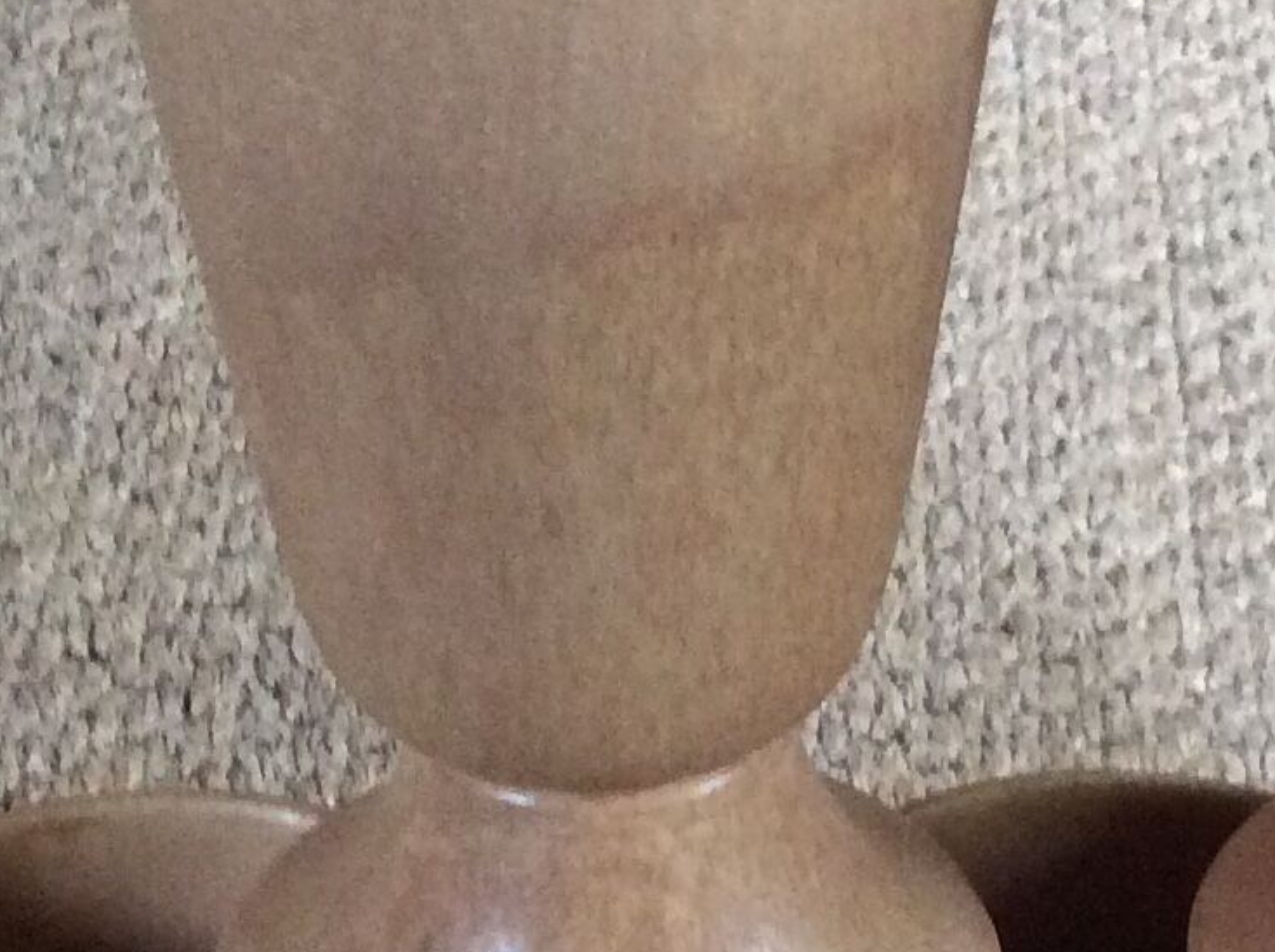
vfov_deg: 13.0
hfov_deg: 17.4
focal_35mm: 113
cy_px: 811
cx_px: 910
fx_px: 4155
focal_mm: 3.3
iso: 250
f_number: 2.4
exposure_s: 1/25
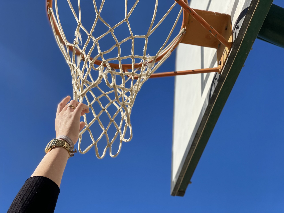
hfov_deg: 36.8
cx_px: 142
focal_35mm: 52
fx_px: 427
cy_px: 106
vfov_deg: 28.0
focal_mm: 6
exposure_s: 1/2660
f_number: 2
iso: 32
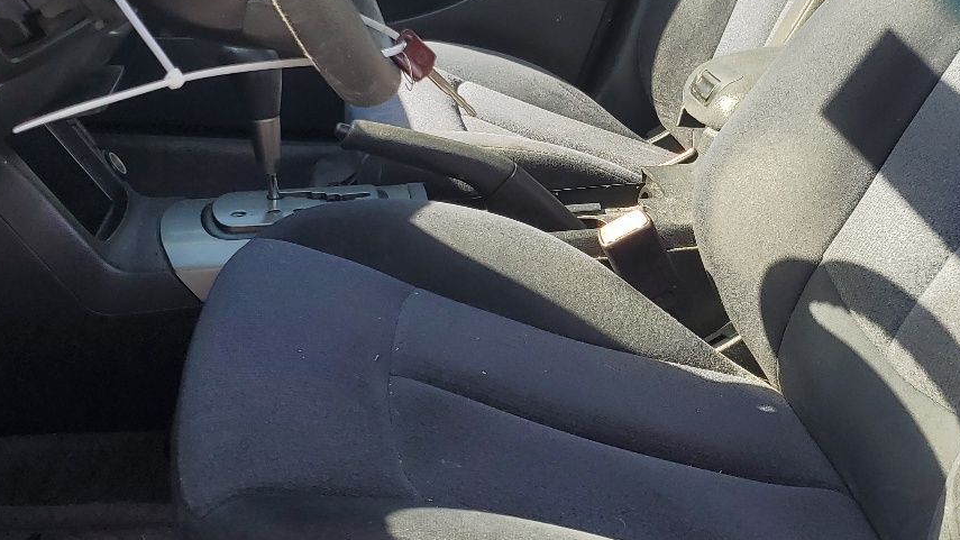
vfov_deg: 22.4
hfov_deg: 39.1
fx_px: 1349
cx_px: 560
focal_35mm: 53
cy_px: 137
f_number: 1.5
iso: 50
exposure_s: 1/526
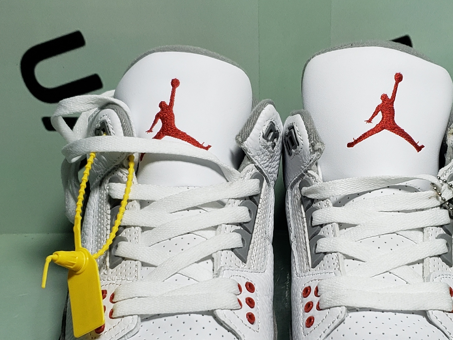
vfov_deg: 20.3
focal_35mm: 72
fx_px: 942
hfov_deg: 26.9
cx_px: 307
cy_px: 261
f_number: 1.5
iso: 50
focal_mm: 4.3
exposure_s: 1/528
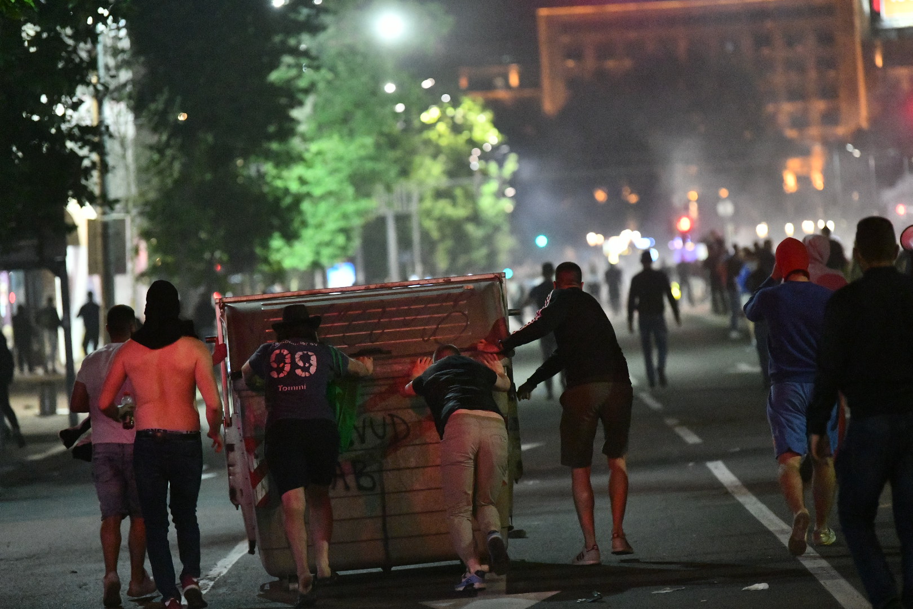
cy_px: 304
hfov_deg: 12.5
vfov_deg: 8.3
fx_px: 4184
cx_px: 456
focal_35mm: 165
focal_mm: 165
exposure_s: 1/200
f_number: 3.2
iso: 16000
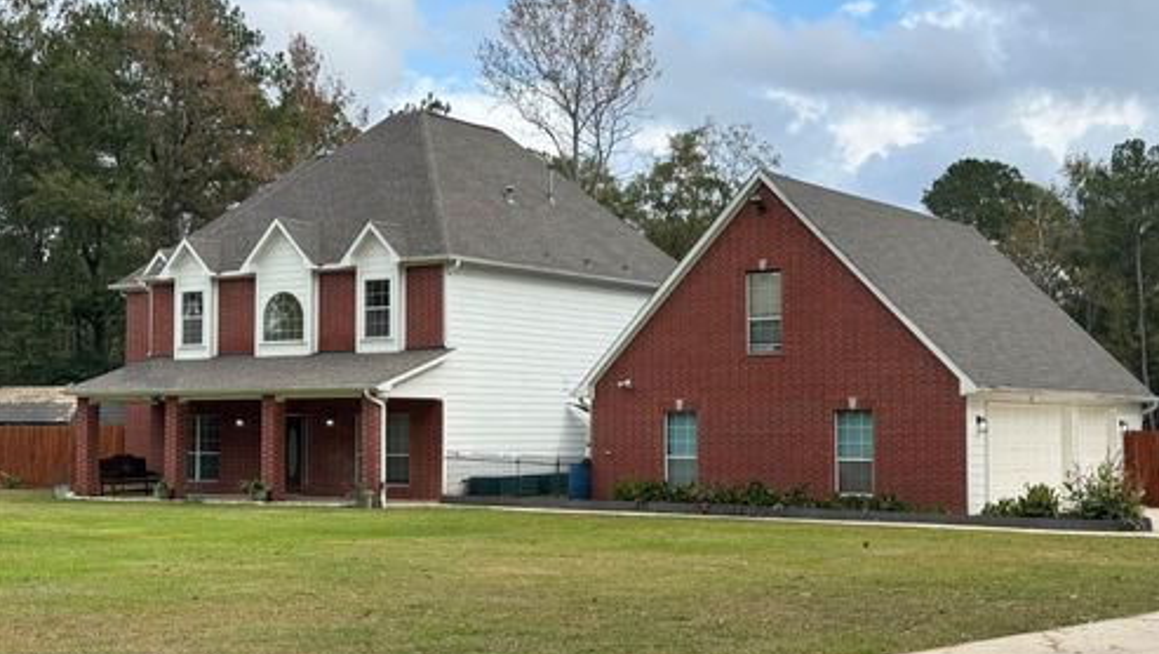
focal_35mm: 53
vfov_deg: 22.7
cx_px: 583
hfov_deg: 39.1
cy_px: 340
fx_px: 1630
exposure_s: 1/1642
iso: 100
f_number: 1.78
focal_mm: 6.76
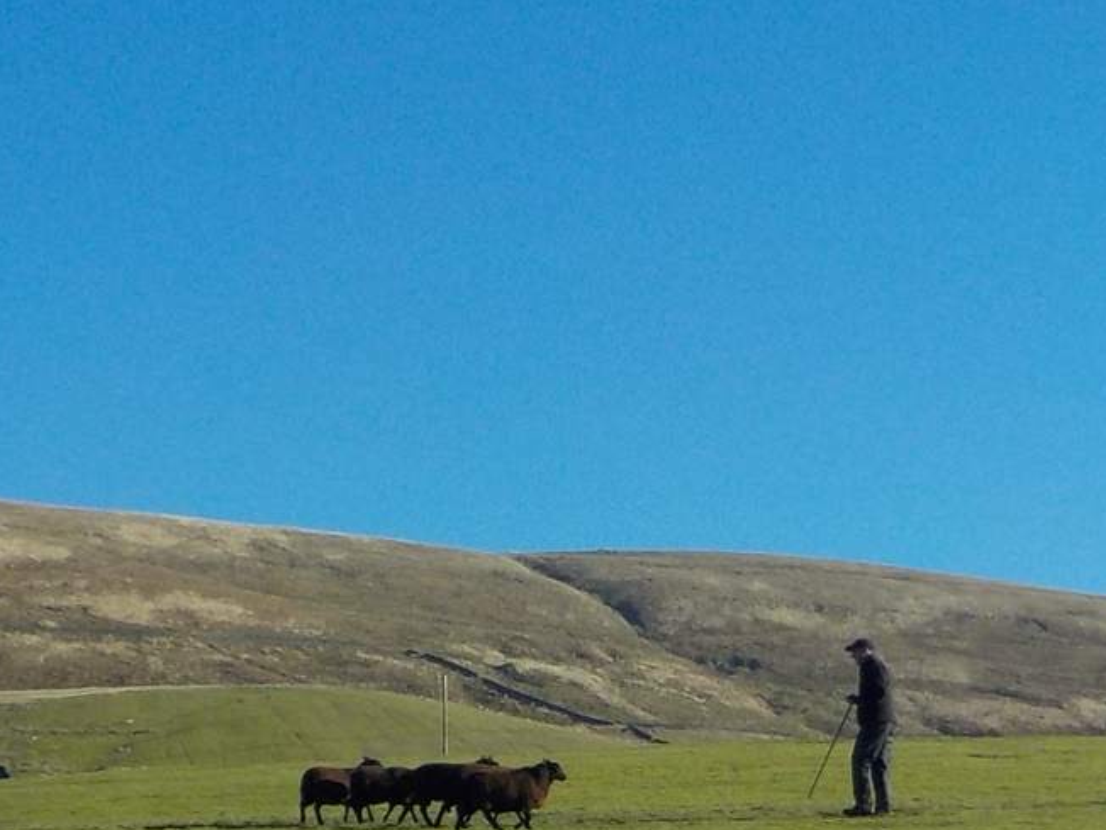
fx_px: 2939
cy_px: 835
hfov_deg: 21.3
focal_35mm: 92
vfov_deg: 15.8
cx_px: 570
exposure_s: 1/1250
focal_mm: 4.1
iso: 125
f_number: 3.3
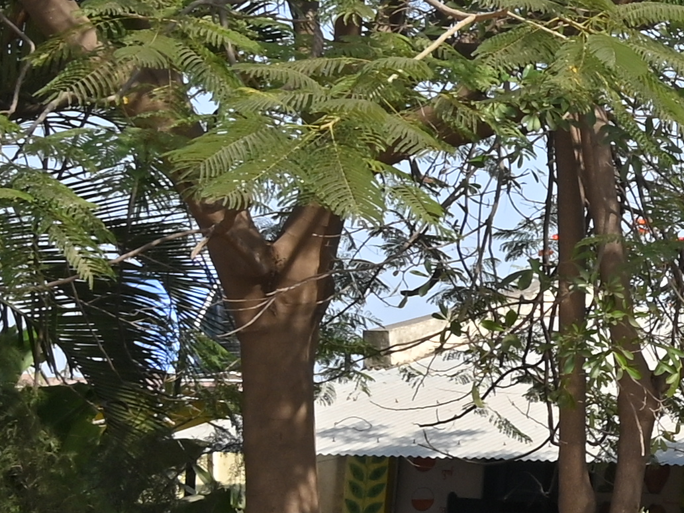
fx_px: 2668
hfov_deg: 10.8
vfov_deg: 11.0
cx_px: 1949
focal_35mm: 135
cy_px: 340
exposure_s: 1/125
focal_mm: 24
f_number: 14
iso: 200
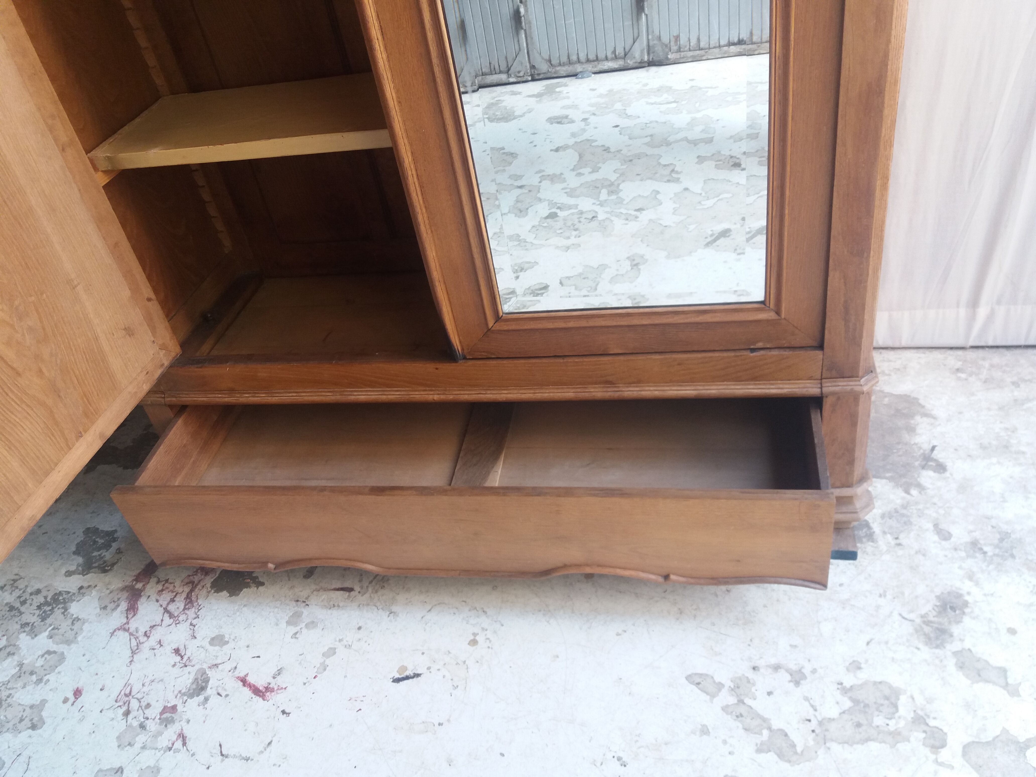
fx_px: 838
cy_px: 388
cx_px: 518
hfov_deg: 63.4
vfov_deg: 49.7
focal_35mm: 28
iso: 80
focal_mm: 3.7
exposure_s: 1/50
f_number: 1.9
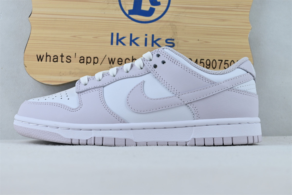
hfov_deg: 34.2
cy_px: 98
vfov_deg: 23.2
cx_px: 146
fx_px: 474
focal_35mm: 58
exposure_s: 1/60
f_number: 5.6
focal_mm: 39
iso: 100
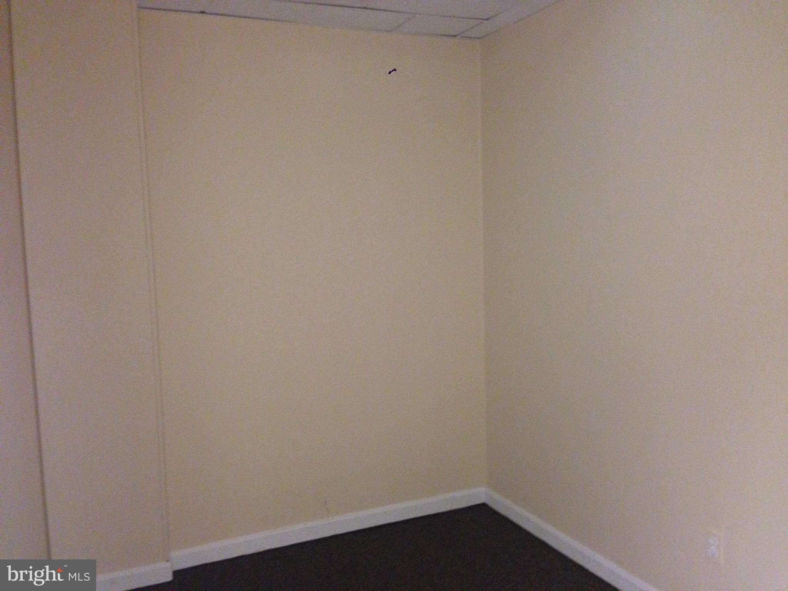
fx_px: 751
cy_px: 296
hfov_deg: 55.4
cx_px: 394
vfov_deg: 42.9
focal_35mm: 33
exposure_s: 1/15
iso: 400
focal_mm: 4.12
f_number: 2.4
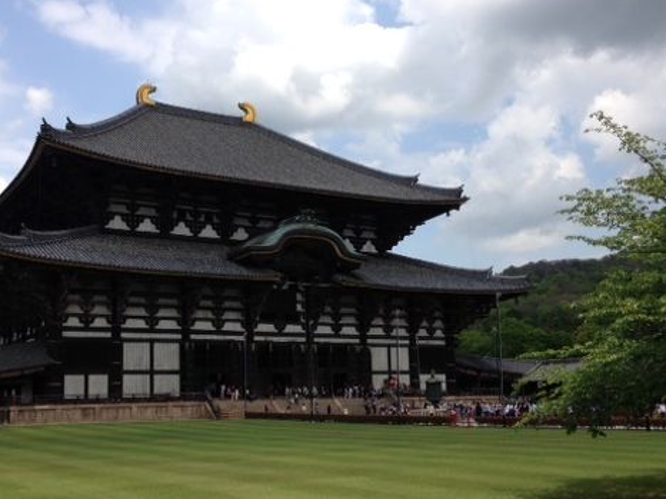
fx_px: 885
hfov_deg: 41.3
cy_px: 287
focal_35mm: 46
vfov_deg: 31.4
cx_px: 326
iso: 50
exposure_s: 1/1506
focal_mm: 4.12
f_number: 2.4
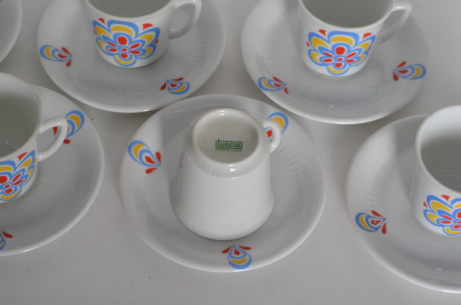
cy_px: 152
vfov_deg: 18.1
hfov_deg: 27.0
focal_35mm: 75
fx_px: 958
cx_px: 230
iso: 100
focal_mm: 50
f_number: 11
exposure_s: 1/125
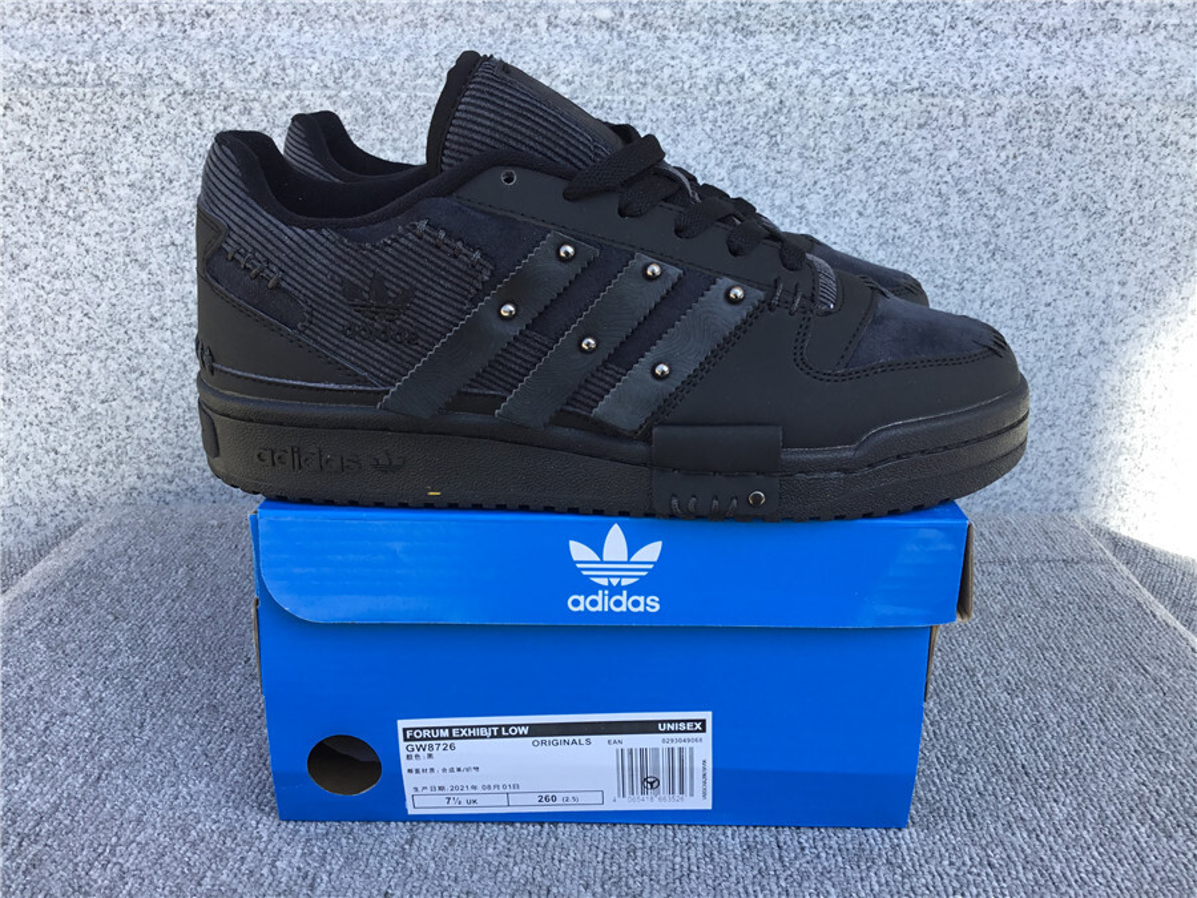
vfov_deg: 45.4
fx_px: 1072
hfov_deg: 58.4
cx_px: 598
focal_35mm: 31
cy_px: 449
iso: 25
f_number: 2.4
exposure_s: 1/206
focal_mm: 3.3
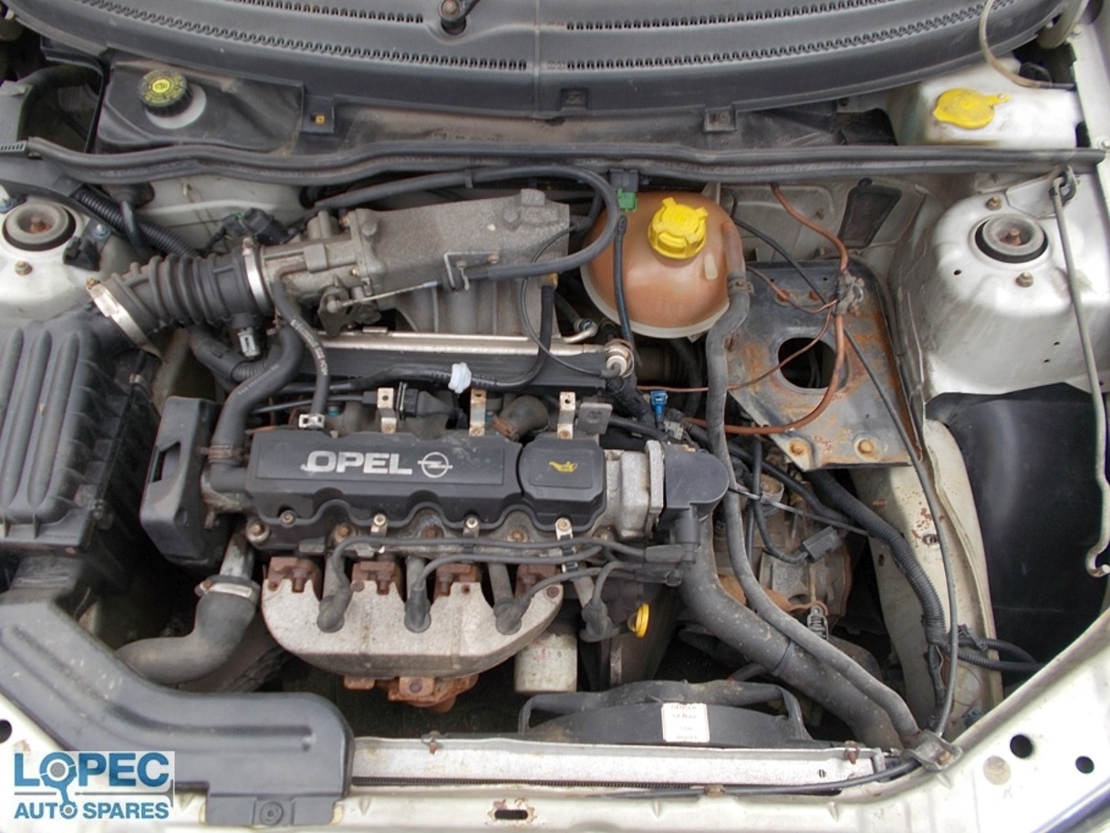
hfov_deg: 67.3
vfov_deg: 53.1
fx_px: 834
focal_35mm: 26
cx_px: 555
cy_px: 416
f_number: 3.2
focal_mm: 4.6
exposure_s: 1/100
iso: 80
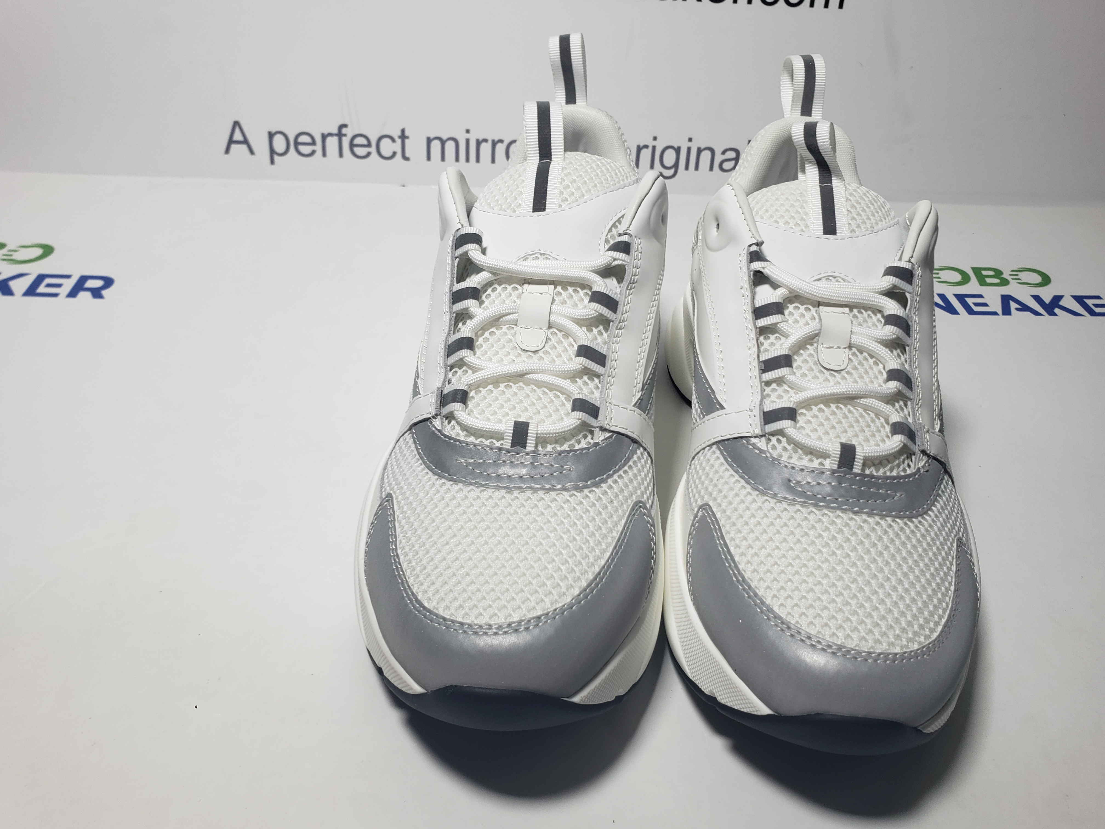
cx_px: 552
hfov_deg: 67.3
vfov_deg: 53.1
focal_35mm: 26
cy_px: 414
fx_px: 830
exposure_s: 1/234
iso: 50
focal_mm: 4.3
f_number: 2.4
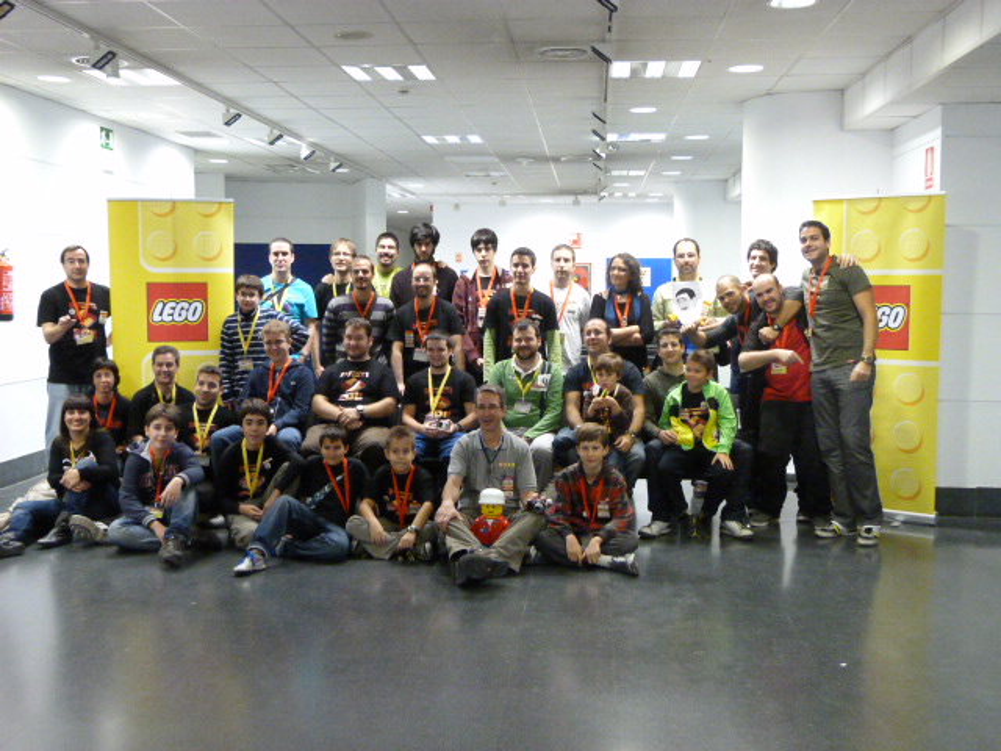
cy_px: 376
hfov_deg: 47.9
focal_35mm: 39
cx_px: 500
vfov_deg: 36.8
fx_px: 1128
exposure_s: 1/15
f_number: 3.1
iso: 800
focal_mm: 7
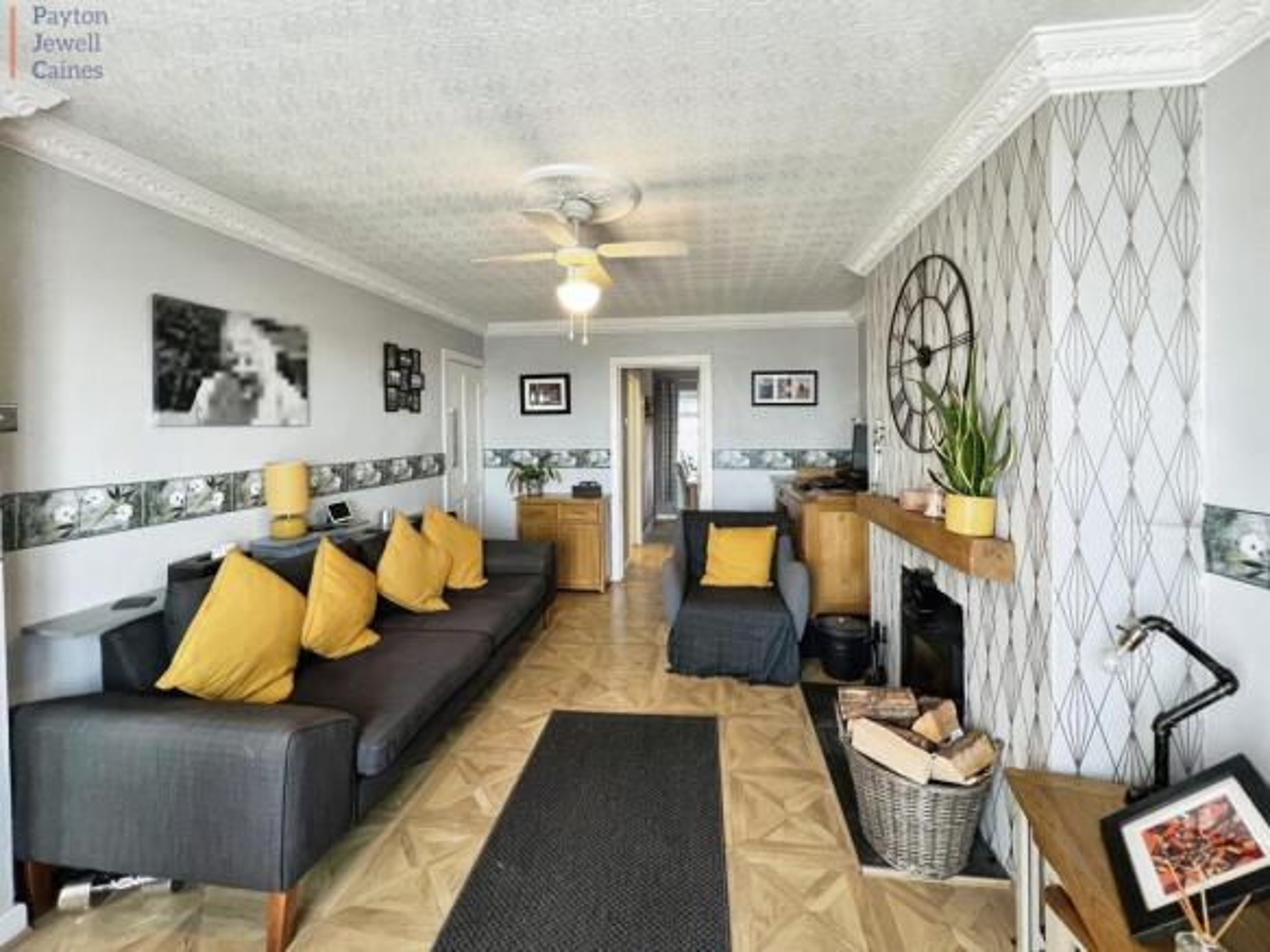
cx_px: 635
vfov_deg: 89.9
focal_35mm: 13
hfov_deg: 106.2
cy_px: 476
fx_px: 477
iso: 200
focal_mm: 1.57
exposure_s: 1/50
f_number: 1.8
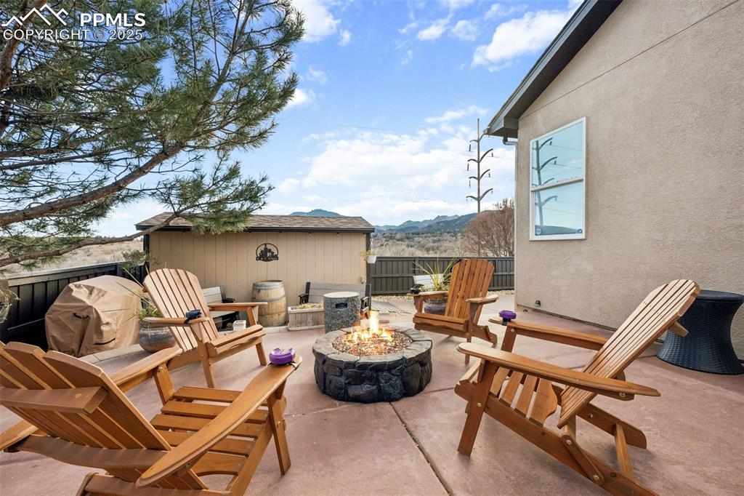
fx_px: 310
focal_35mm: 15
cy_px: 248
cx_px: 372
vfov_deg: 77.3
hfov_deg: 100.4
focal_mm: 15
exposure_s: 1/40
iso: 100
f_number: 11
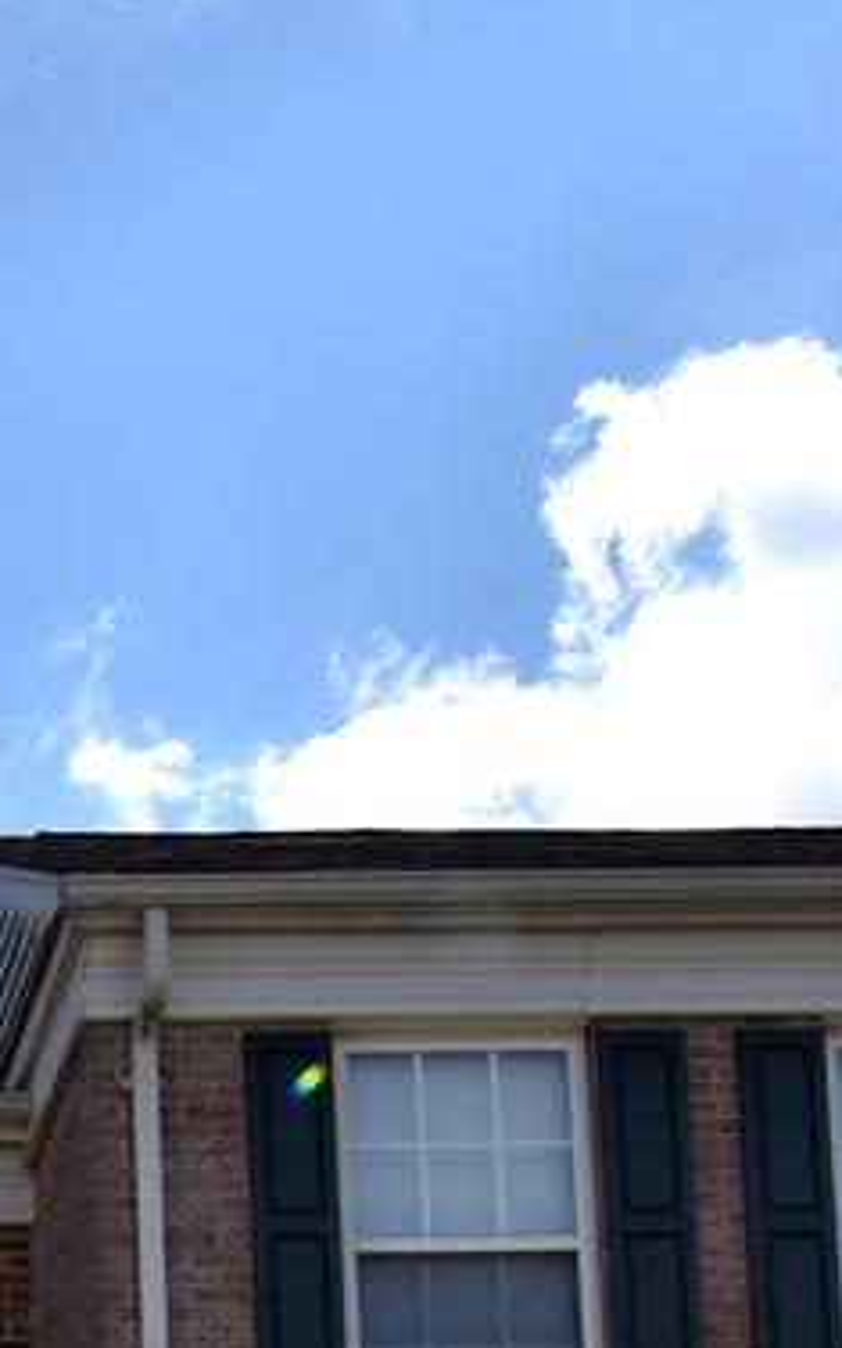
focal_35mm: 125
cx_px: -975
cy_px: 2402
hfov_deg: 9.6
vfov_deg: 14.7
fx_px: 4589
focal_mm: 20
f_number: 10
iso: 200
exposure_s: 1/400
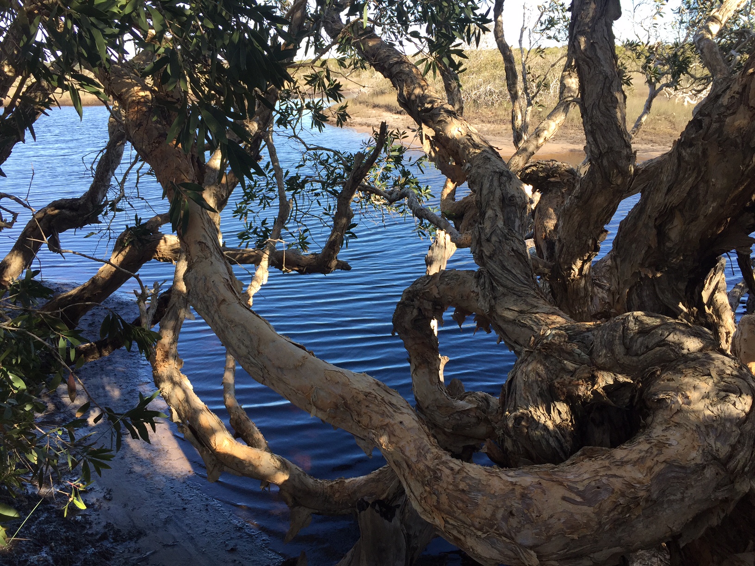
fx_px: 633
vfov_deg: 48.2
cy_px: 283
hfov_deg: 61.7
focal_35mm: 29
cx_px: 378
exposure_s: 1/430
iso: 32
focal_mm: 4.15
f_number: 2.2
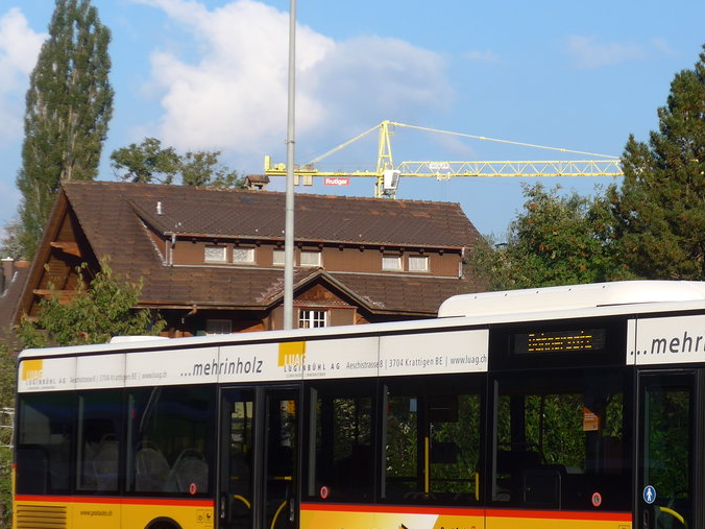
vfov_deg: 13.4
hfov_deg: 17.8
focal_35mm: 110
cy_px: 329
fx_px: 2240
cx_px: 535
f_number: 3.7
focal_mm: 12.7
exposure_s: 1/640
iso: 80
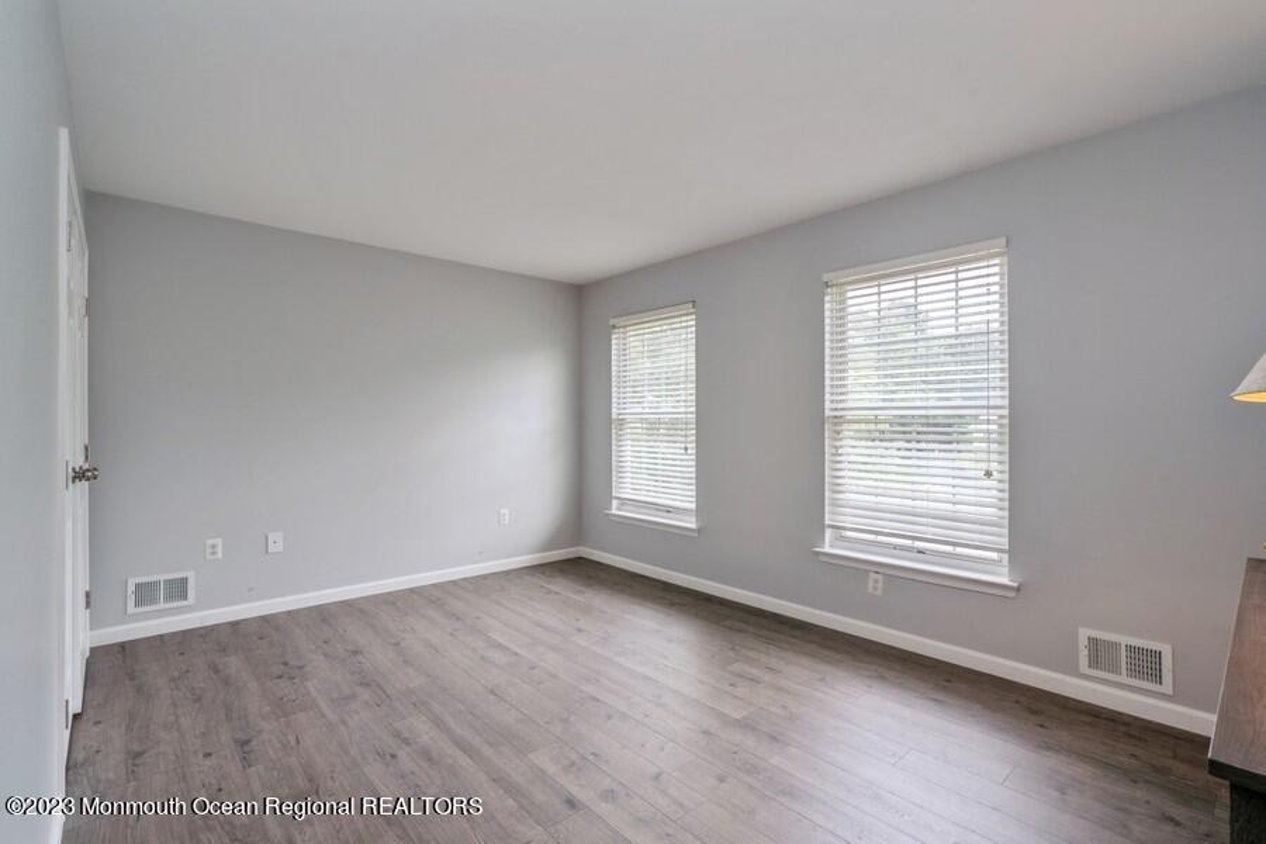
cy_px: 422
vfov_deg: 73.7
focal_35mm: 16
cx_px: 633
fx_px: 563
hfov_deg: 96.7
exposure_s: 1/8
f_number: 11
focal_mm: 16
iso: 200
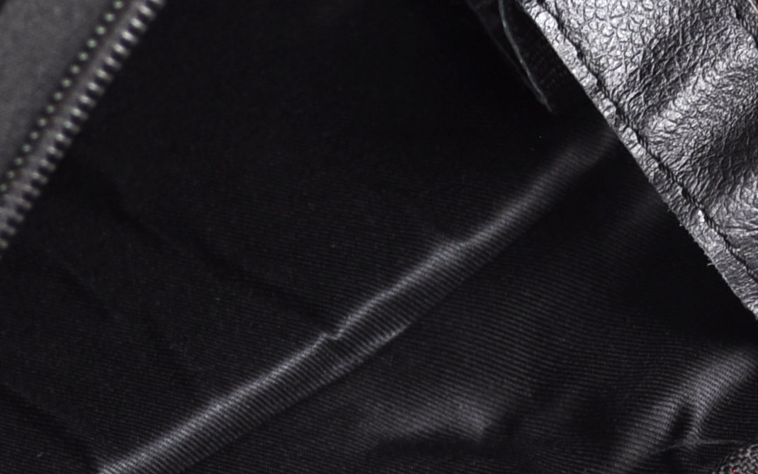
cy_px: 178
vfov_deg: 6.3
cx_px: 657
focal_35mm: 208
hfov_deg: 10.0
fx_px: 4297
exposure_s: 1/25
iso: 125
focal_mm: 34
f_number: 5.6
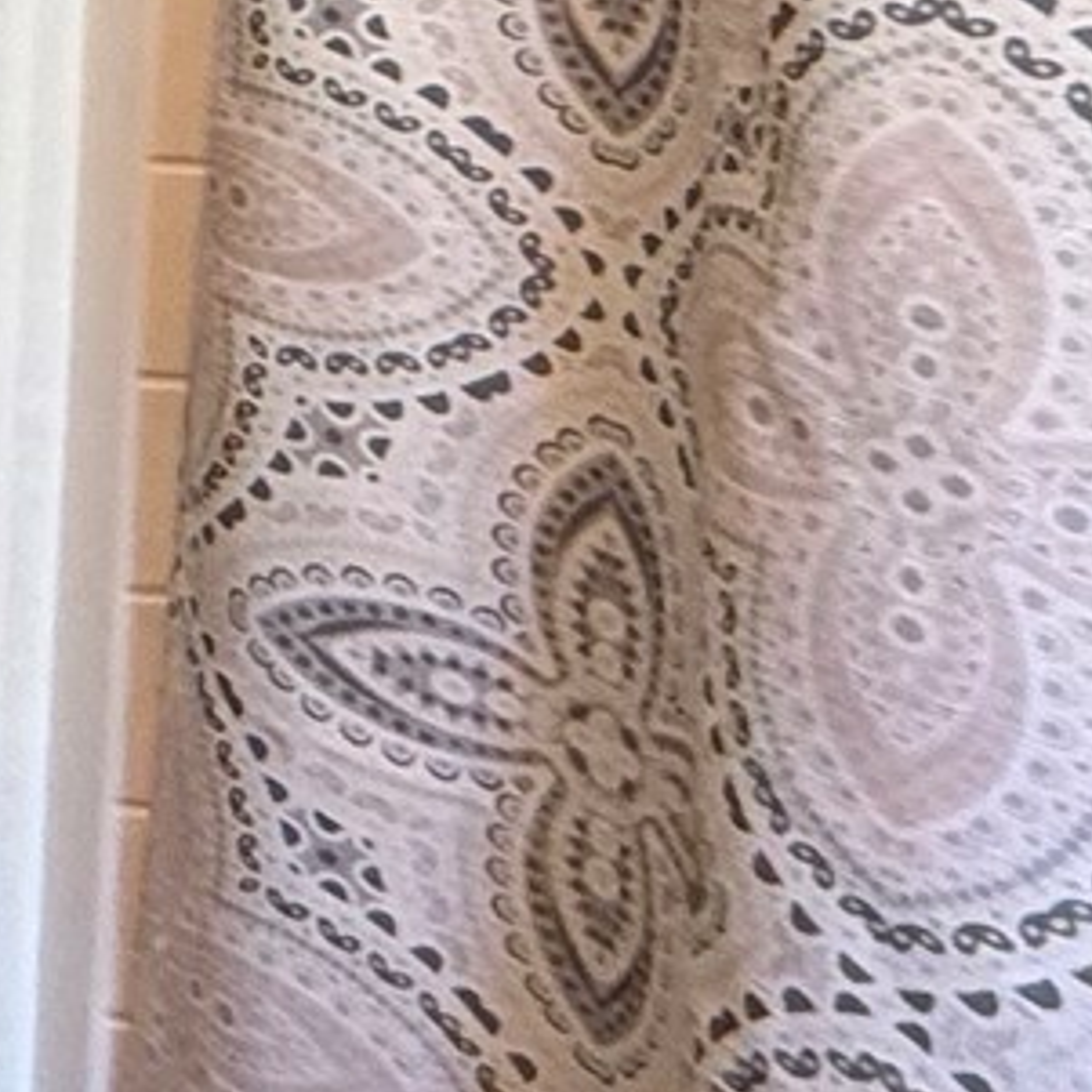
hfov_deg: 11.9
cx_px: -2090
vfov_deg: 18.6
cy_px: -671
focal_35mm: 79
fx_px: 2820
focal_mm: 2.22
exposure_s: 1/60
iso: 320
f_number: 2.2
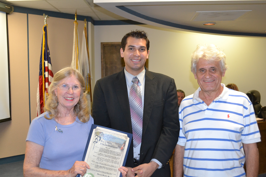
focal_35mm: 42
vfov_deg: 31.9
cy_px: 88
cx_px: 133
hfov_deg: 46.4
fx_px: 310
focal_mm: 28
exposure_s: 1/60
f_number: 4.5
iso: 1800
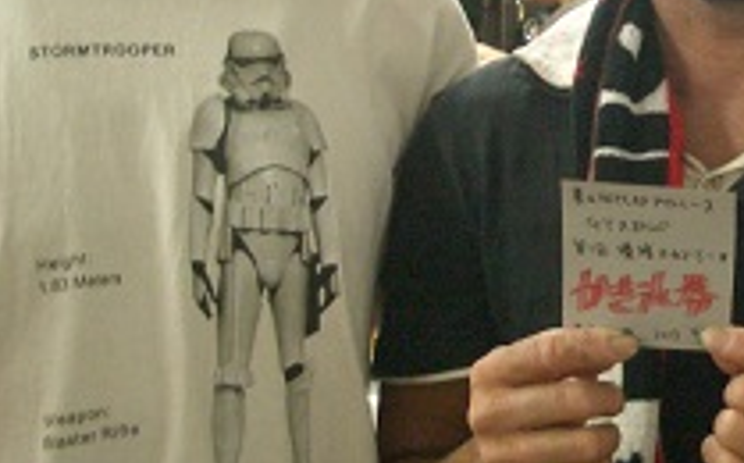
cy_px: 18
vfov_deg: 14.1
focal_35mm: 91
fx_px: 1843
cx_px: 655
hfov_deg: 22.3
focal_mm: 5.8
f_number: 2.6
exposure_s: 1/30
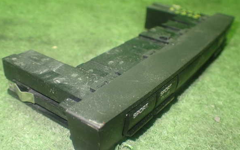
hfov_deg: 48.2
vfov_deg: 31.2
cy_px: 79
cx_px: 121
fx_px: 268
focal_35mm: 41
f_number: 2.7
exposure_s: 1/25
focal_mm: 6.83
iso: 800
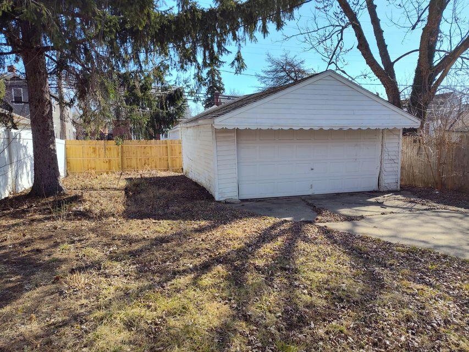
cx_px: 234
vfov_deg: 58.9
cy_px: 176
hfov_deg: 73.9
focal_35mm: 23
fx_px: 312
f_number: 1.8
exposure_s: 1/1263
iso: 100
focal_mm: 5.56
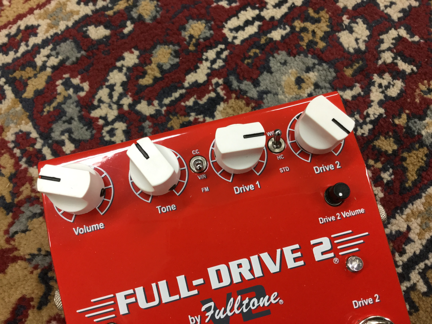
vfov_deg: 45.4
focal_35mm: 31
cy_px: 162
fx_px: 387
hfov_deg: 58.4
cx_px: 216
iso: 64
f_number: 2.4
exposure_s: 1/30
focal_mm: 3.3
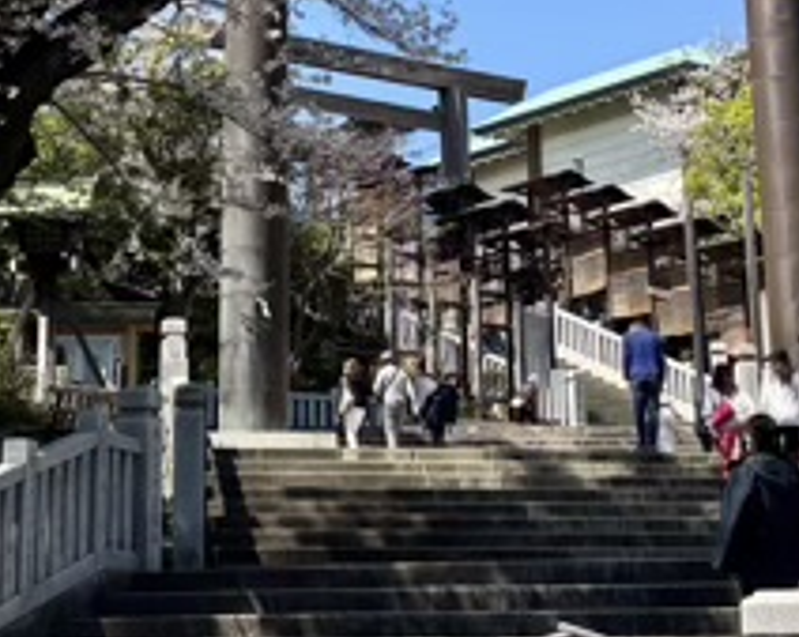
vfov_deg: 18.1
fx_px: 1984
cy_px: 128
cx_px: 219
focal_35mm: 84
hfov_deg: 22.6
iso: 50
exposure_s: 1/1876
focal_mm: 5.96
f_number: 1.6
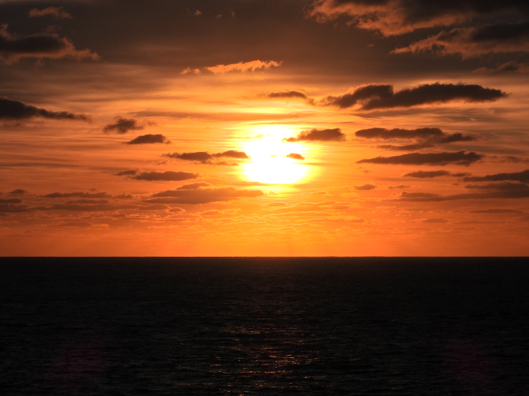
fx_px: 2063
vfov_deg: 11.0
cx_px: 264
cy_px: 198
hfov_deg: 14.6
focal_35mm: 135
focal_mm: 24.1
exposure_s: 1/2000
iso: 100
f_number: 8
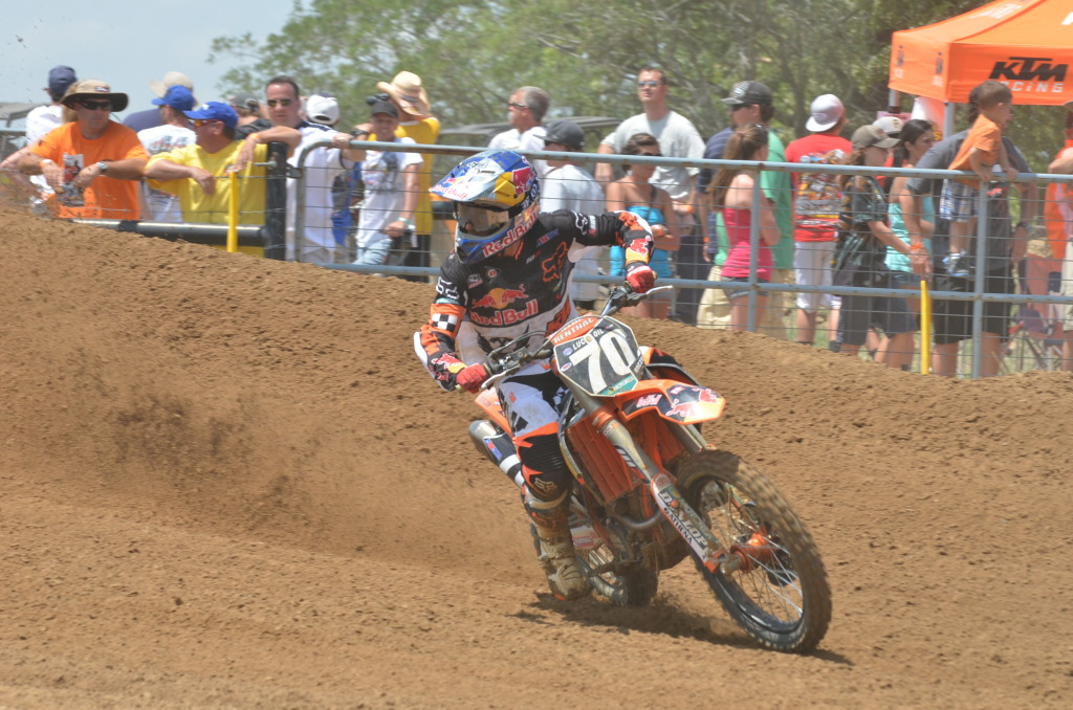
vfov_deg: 5.4
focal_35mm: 255
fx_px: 7584
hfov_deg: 8.1
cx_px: 536
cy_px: 355
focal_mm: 170
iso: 400
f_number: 10
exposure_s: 1/640
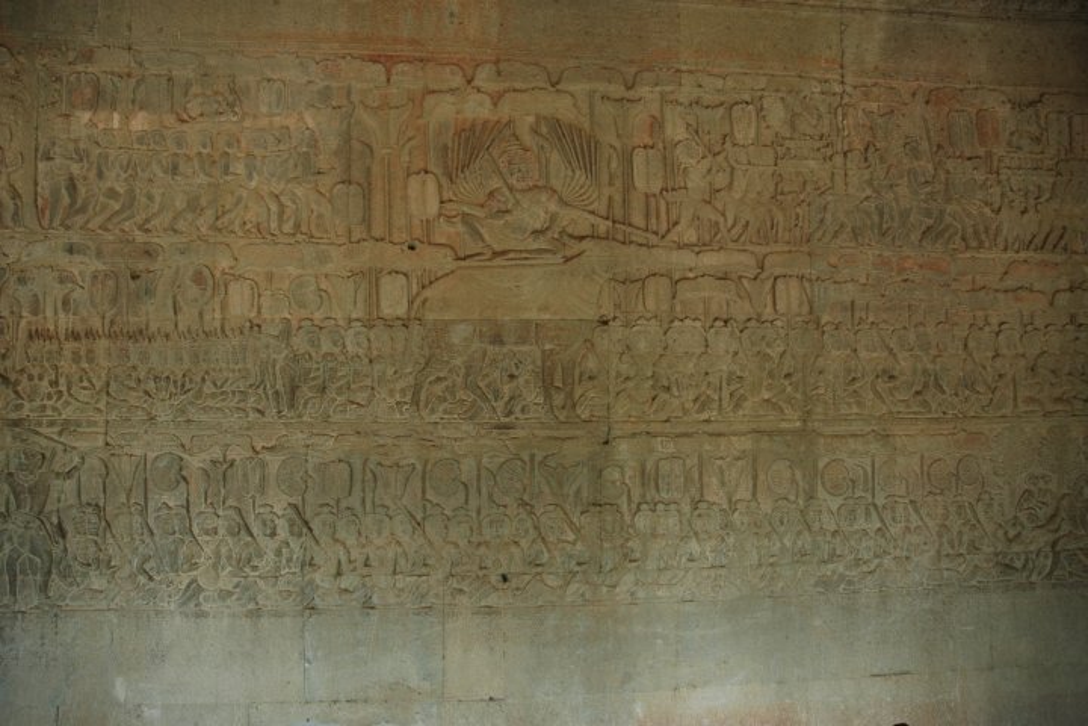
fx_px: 816
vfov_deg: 47.9
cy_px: 363
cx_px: 544
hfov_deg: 67.4
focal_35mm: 27
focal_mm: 18
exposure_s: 1/20
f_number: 3.5
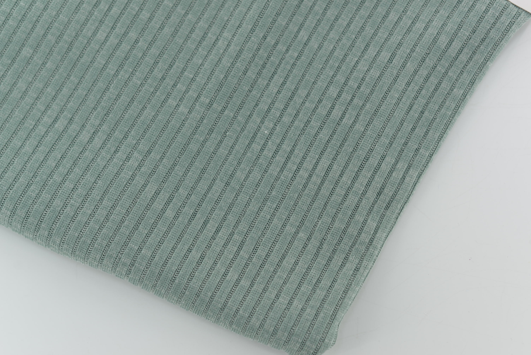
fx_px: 738
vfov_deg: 27.0
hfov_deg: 39.6
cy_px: 178
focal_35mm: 50
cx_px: 266
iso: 100
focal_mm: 50
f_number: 3.5
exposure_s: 1/160
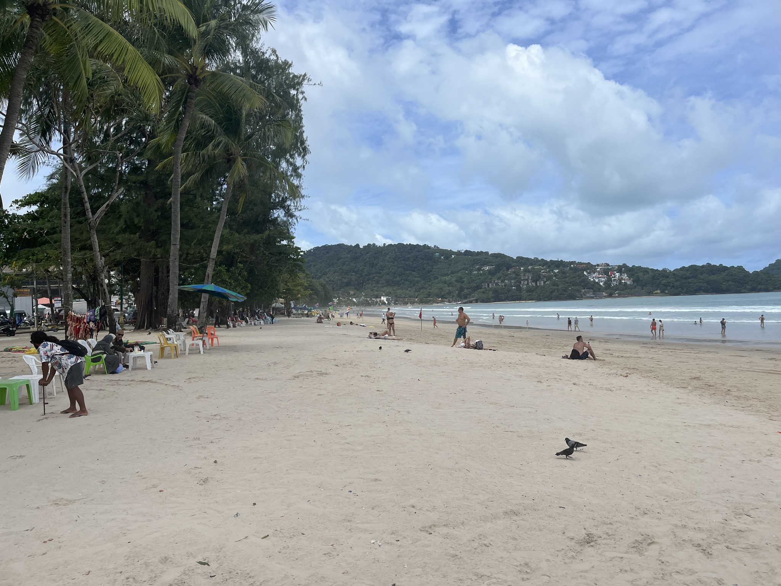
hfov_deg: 67.3
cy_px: 293
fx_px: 587
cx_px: 390
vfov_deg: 53.1
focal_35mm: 26
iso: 50
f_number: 1.6
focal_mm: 5.1
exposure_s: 1/6173
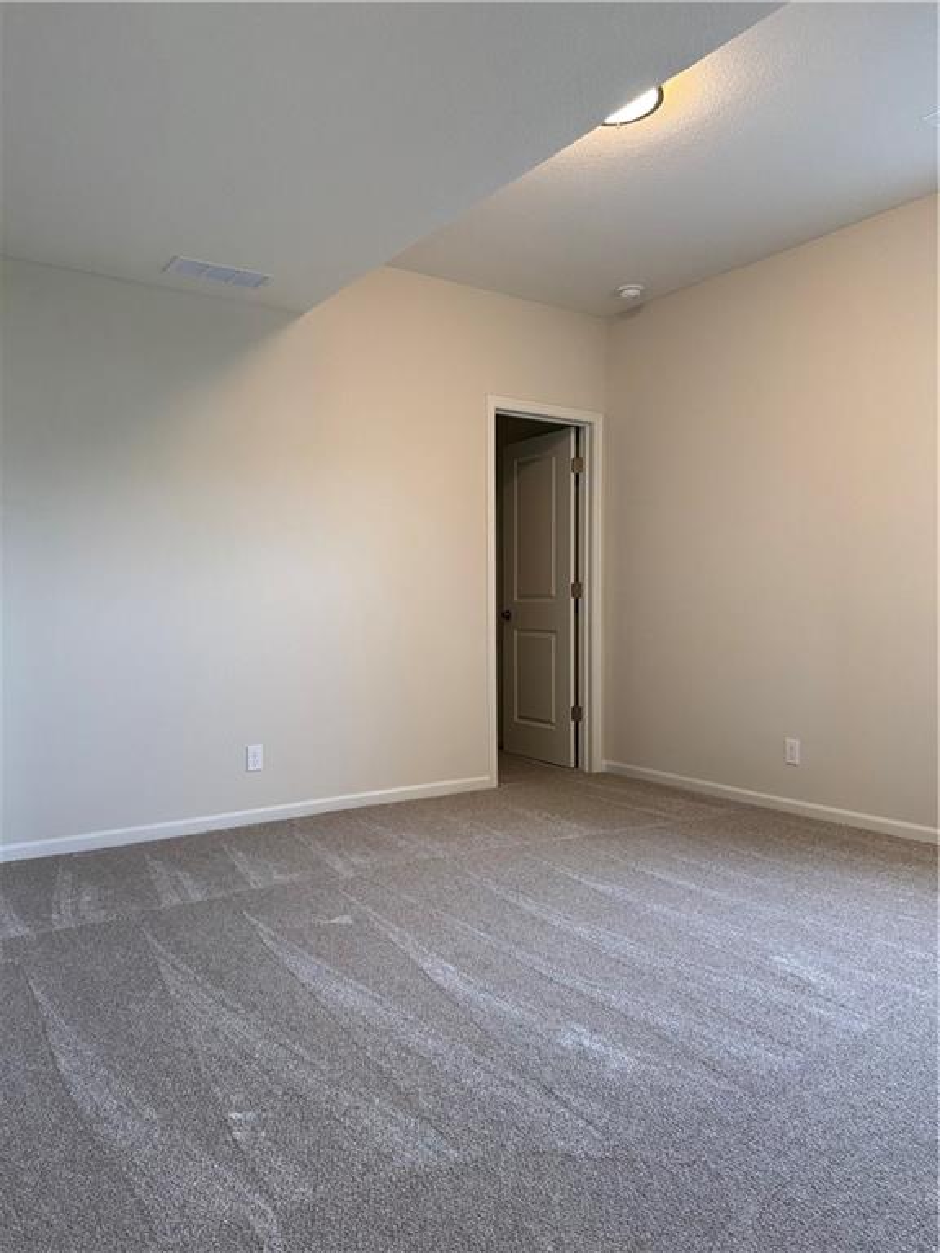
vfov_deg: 71.6
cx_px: 470
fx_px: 869
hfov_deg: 56.8
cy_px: 626
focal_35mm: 24
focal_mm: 6.76
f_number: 1.78
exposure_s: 1/120
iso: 200
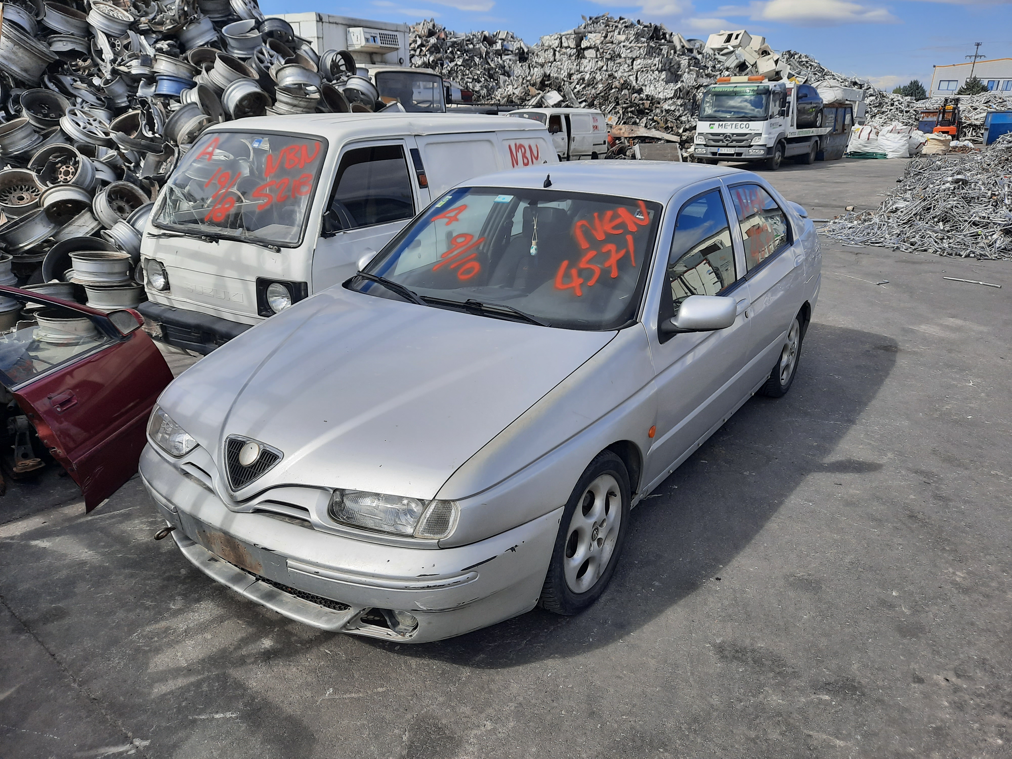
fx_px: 731
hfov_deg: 69.4
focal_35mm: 25
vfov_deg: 54.9
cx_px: 506
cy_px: 380
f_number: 2
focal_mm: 4.6
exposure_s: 1/1101
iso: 32
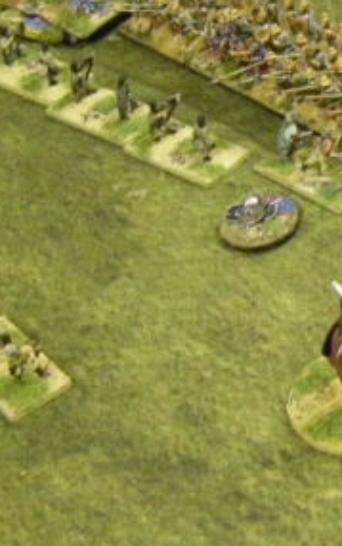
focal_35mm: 109
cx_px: 603
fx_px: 1624
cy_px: 221
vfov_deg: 19.1
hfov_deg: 11.2
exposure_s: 1/50
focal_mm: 6.3
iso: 800
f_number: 3.5
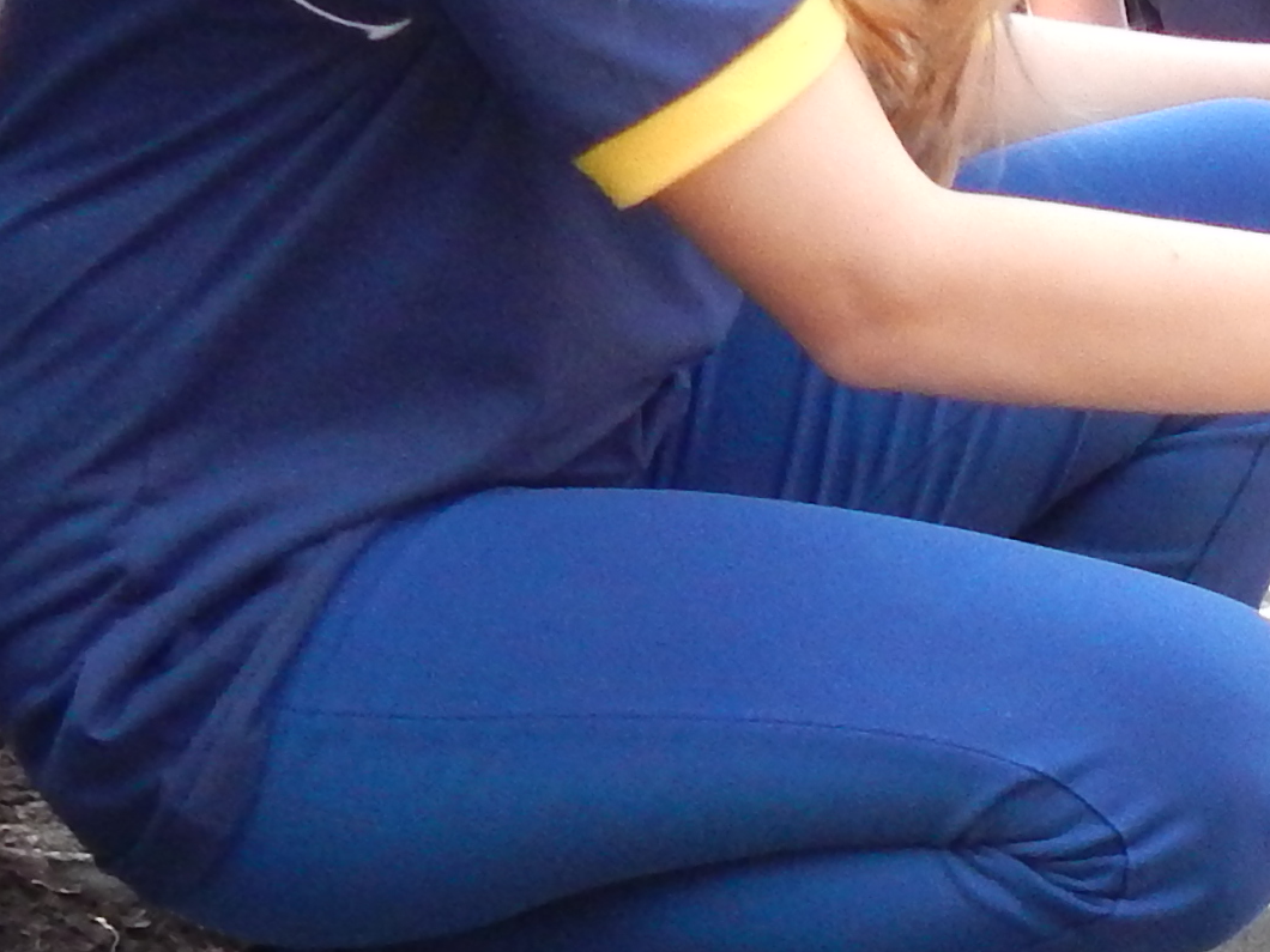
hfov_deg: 17.4
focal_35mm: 100
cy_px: 1426
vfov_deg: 13.9
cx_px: 1989
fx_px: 3669
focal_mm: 4
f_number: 3
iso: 400
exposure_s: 1/250
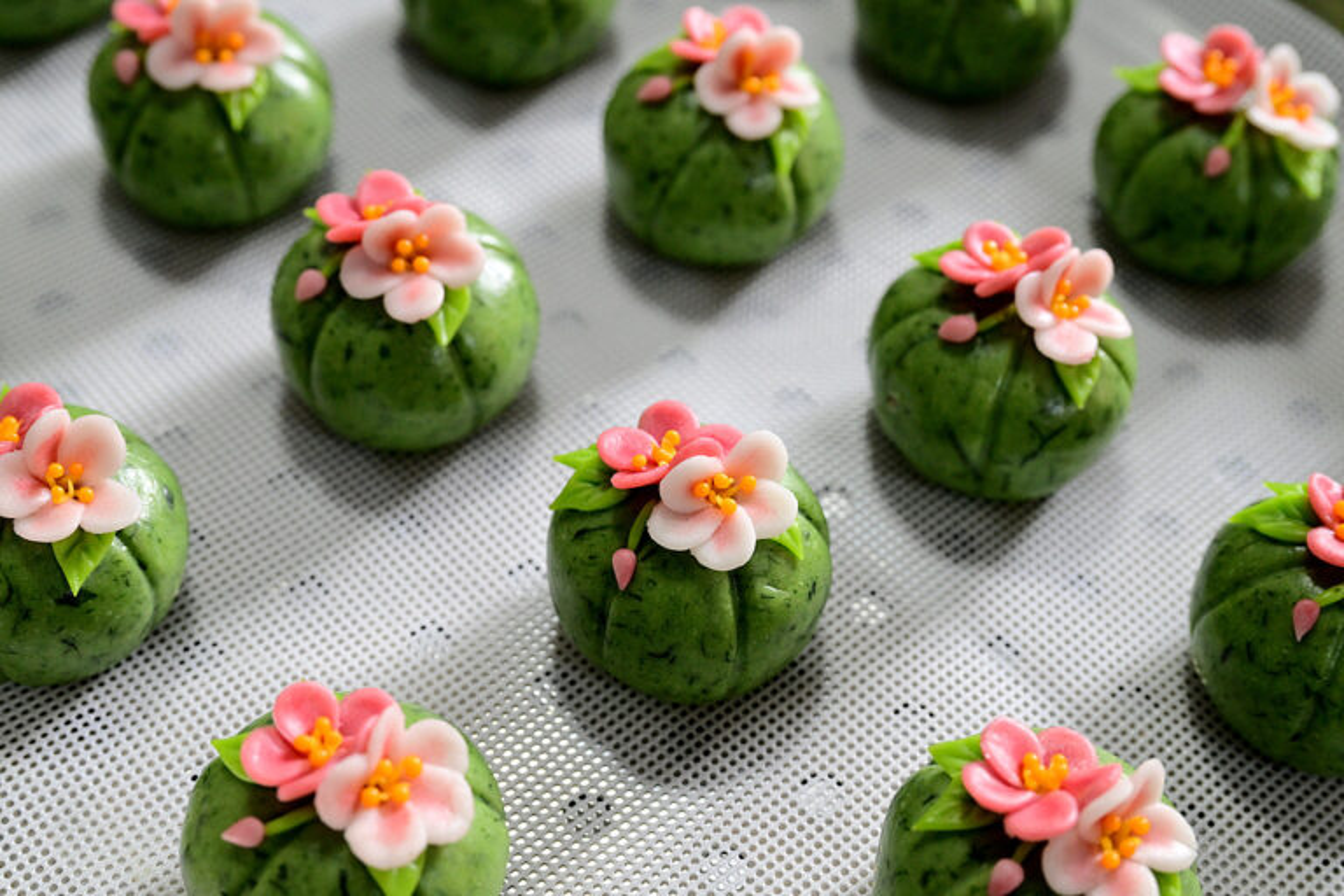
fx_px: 1867
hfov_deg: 39.6
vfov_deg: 27.0
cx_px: 672
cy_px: 448
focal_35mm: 50
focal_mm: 50
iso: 2000
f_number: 5.6
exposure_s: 1/125
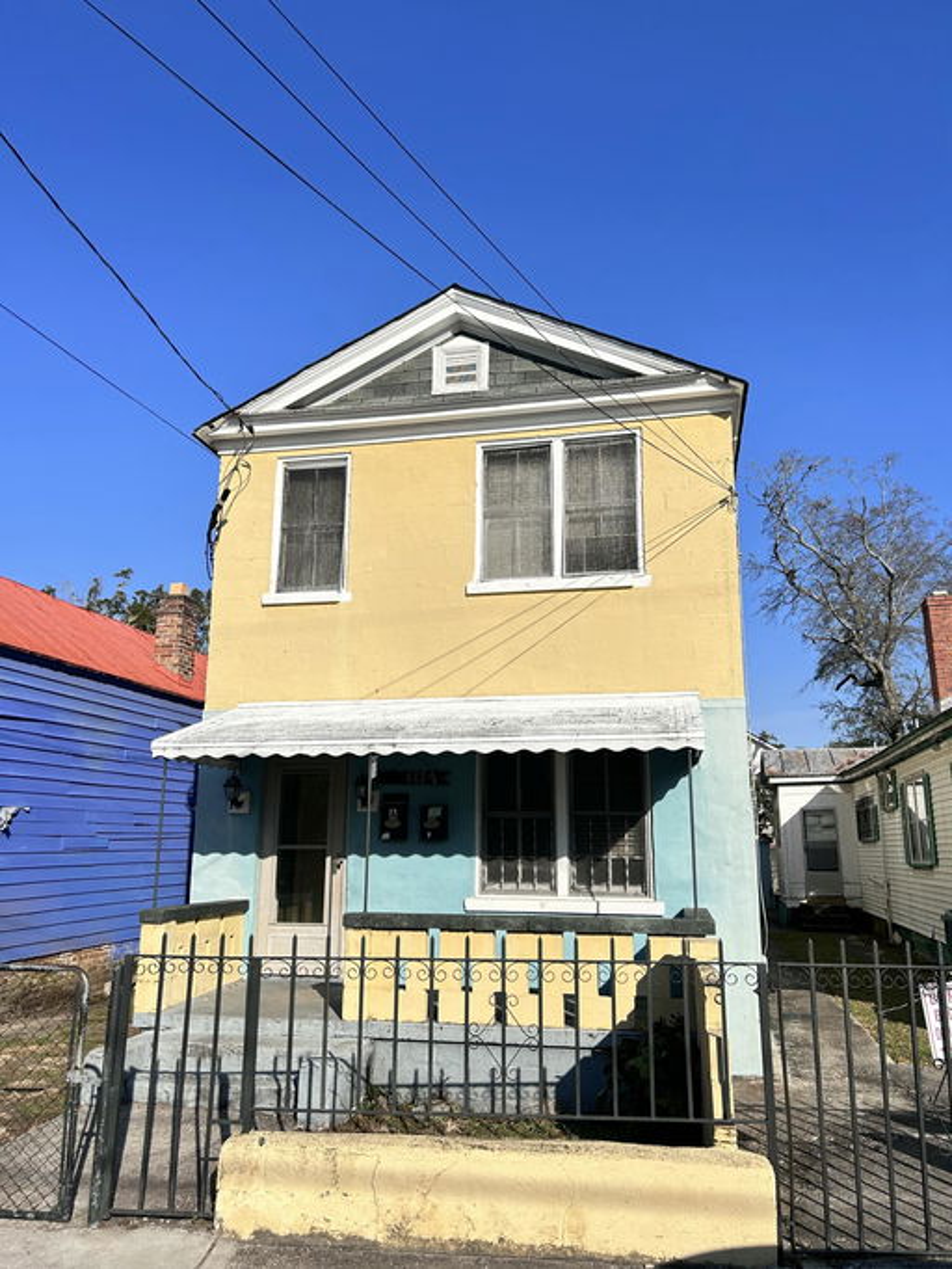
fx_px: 953
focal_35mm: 26
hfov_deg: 53.1
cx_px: 476
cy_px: 634
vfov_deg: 67.3
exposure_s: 1/3968
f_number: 1.5
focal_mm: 5.7
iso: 50
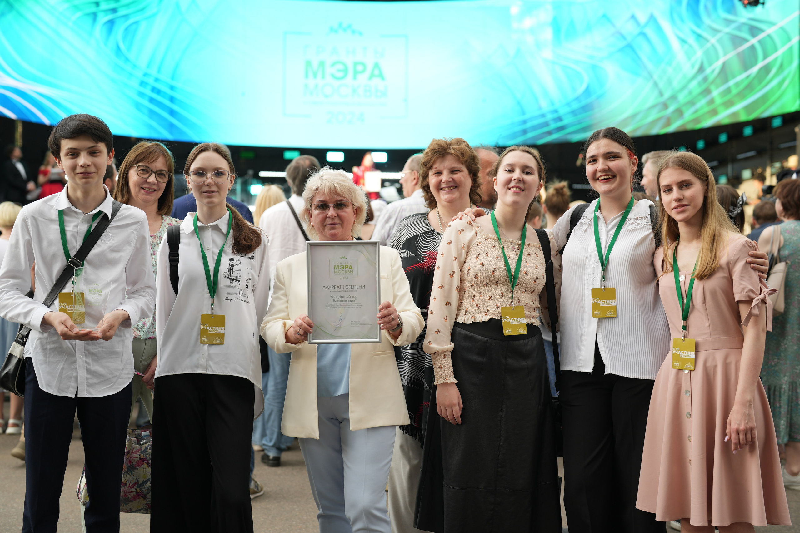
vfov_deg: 27.0
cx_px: 400
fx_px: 1111
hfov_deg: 39.6
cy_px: 266
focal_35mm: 50
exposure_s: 1/320
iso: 160
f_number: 2.5
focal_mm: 50
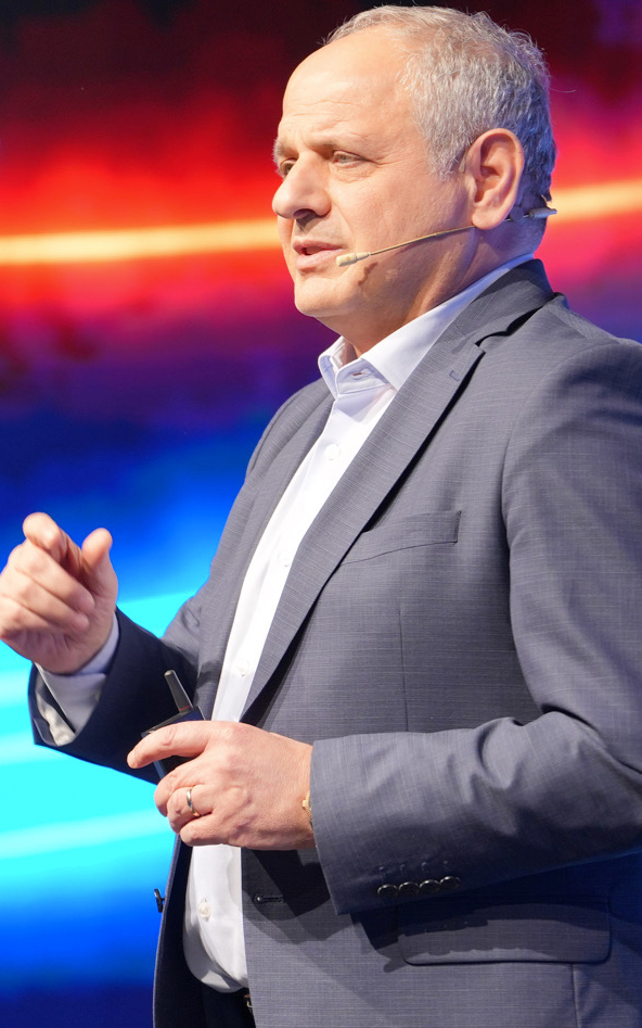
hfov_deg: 5.8
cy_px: 402
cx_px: -293
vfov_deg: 9.3
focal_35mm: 226
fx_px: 6326
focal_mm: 105
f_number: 2.8
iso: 800
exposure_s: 1/200
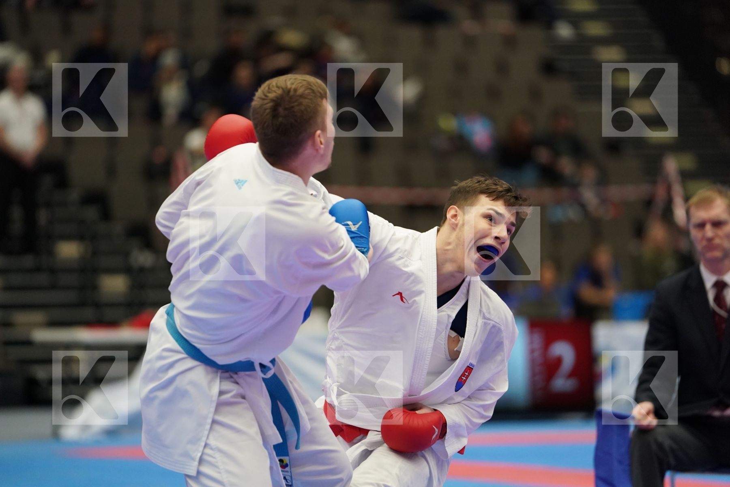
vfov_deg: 6.9
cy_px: 244
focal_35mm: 200
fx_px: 4055
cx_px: 365
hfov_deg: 10.3
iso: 2500
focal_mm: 200
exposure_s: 1/1000
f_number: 2.8
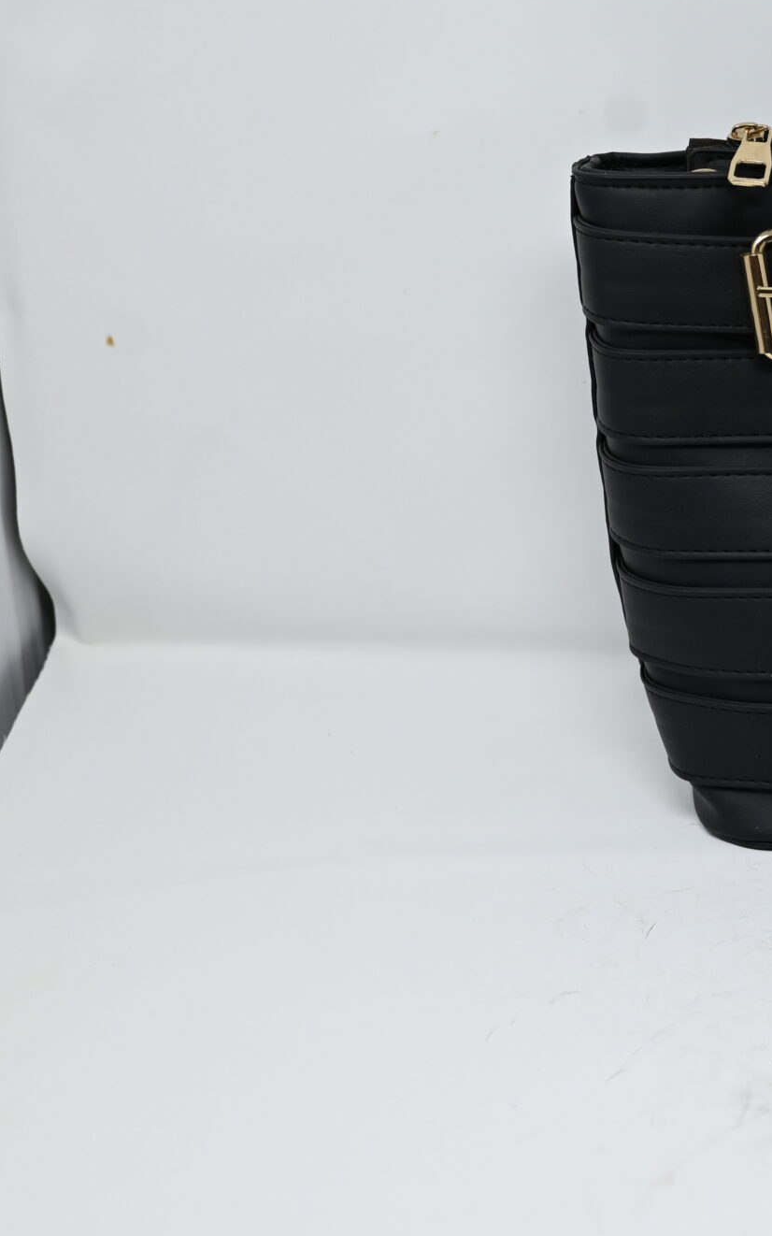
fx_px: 2660
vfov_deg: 26.1
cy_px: 668
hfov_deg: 15.4
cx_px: 1121
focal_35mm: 79
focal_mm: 40
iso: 400
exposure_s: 1/250
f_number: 4.5
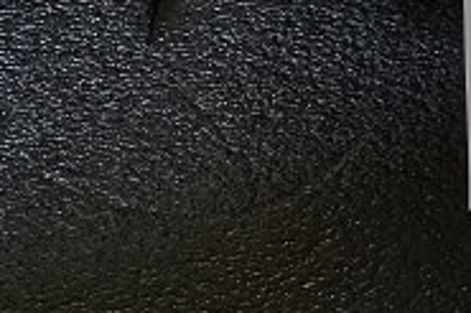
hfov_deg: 5.2
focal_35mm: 389
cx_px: 1011
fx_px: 5085
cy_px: -258
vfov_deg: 3.5
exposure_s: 1/250
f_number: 9
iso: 50
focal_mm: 90
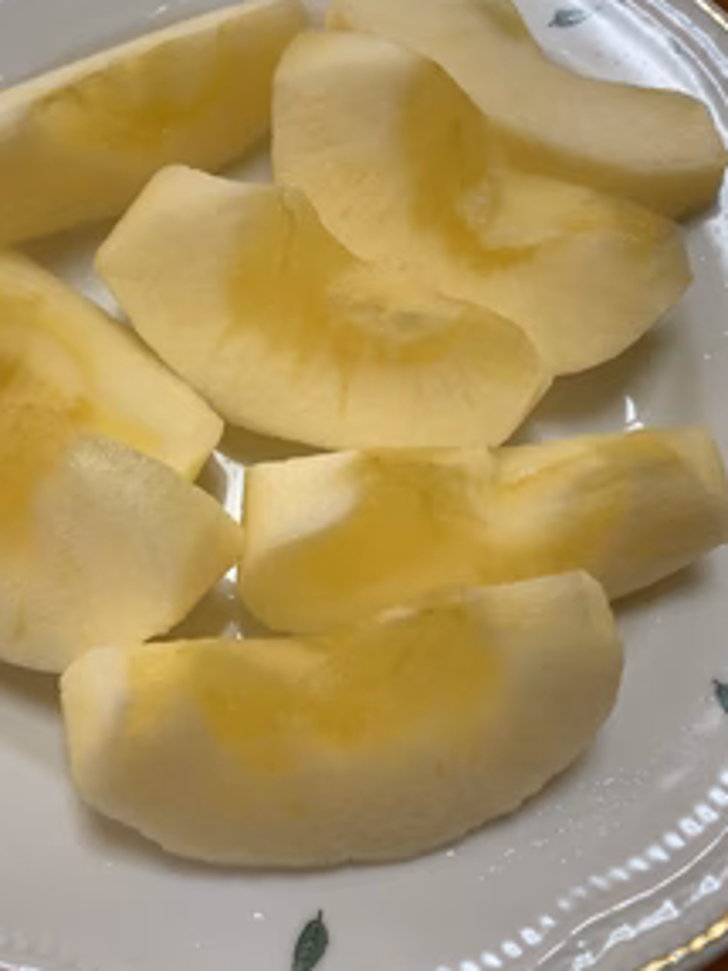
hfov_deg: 36.7
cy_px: 332
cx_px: 291
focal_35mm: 39
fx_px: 1094
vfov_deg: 47.2
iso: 50
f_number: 1.8
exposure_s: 1/100
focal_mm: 3.99
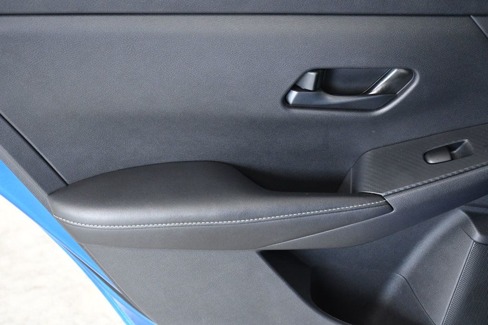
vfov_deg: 18.9
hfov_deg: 28.1
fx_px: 976
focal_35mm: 72
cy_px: 162
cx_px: 244
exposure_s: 1/125
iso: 2500
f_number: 5.6
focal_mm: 48
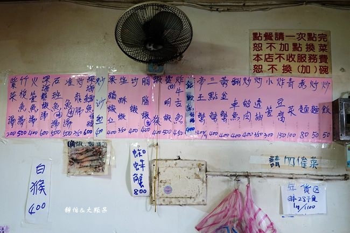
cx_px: 175
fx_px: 389
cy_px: 116
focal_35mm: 40
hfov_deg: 48.5
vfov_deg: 33.4
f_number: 4
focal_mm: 14.69
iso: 320
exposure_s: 1/40
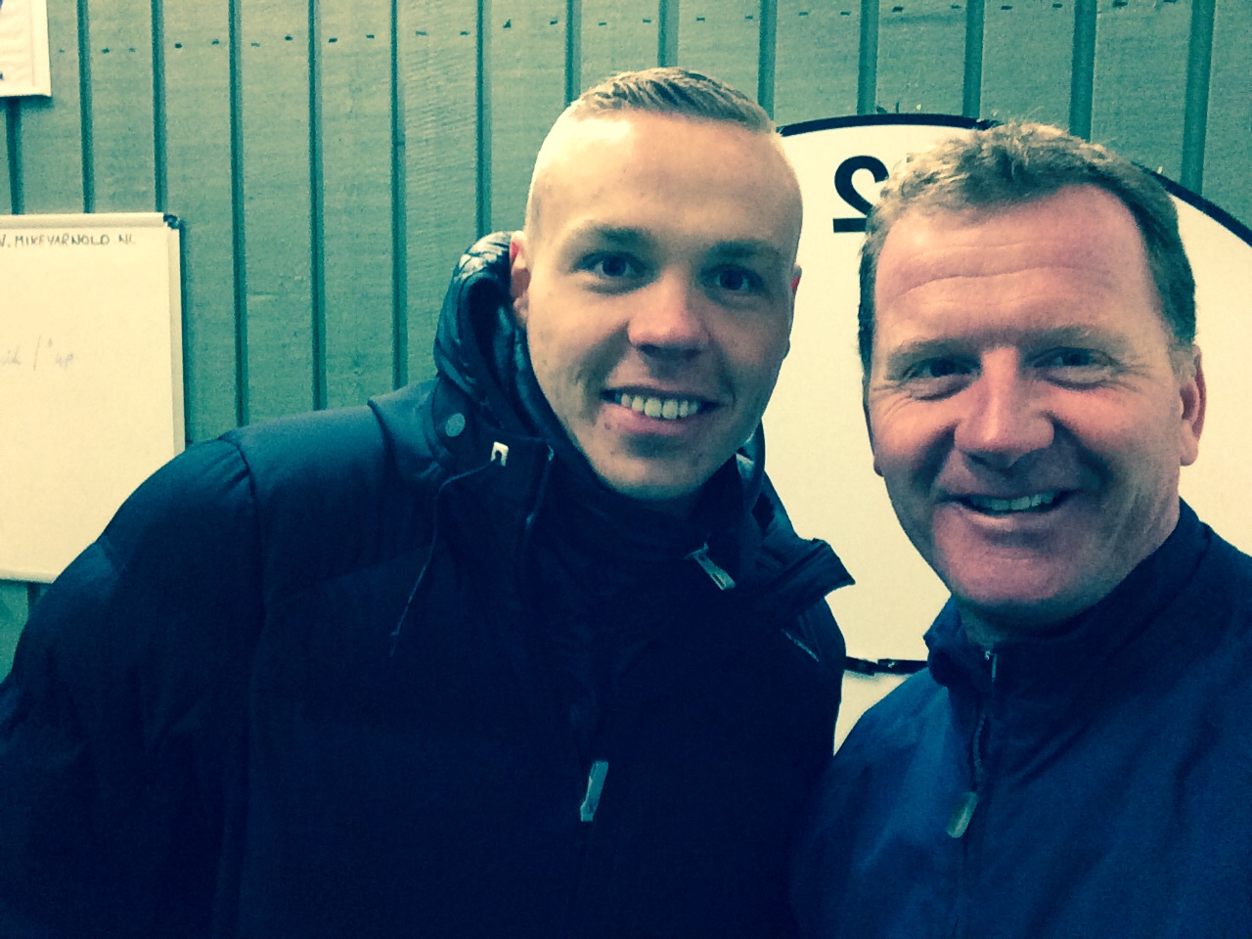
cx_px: 626
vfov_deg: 42.9
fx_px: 1194
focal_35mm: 33
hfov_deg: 55.4
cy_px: 470
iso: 400
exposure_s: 1/15
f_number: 2.4
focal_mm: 2.15
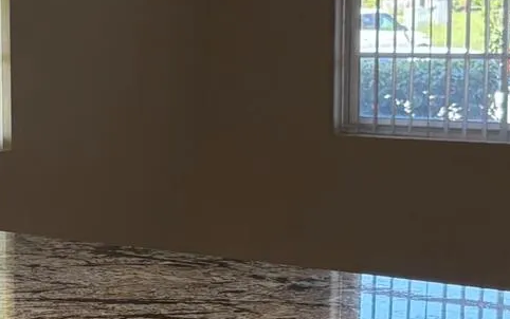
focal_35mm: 117
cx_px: 84
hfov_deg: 17.6
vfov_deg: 11.2
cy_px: 191
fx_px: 1627
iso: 125
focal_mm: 5.96
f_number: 1.6
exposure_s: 1/144
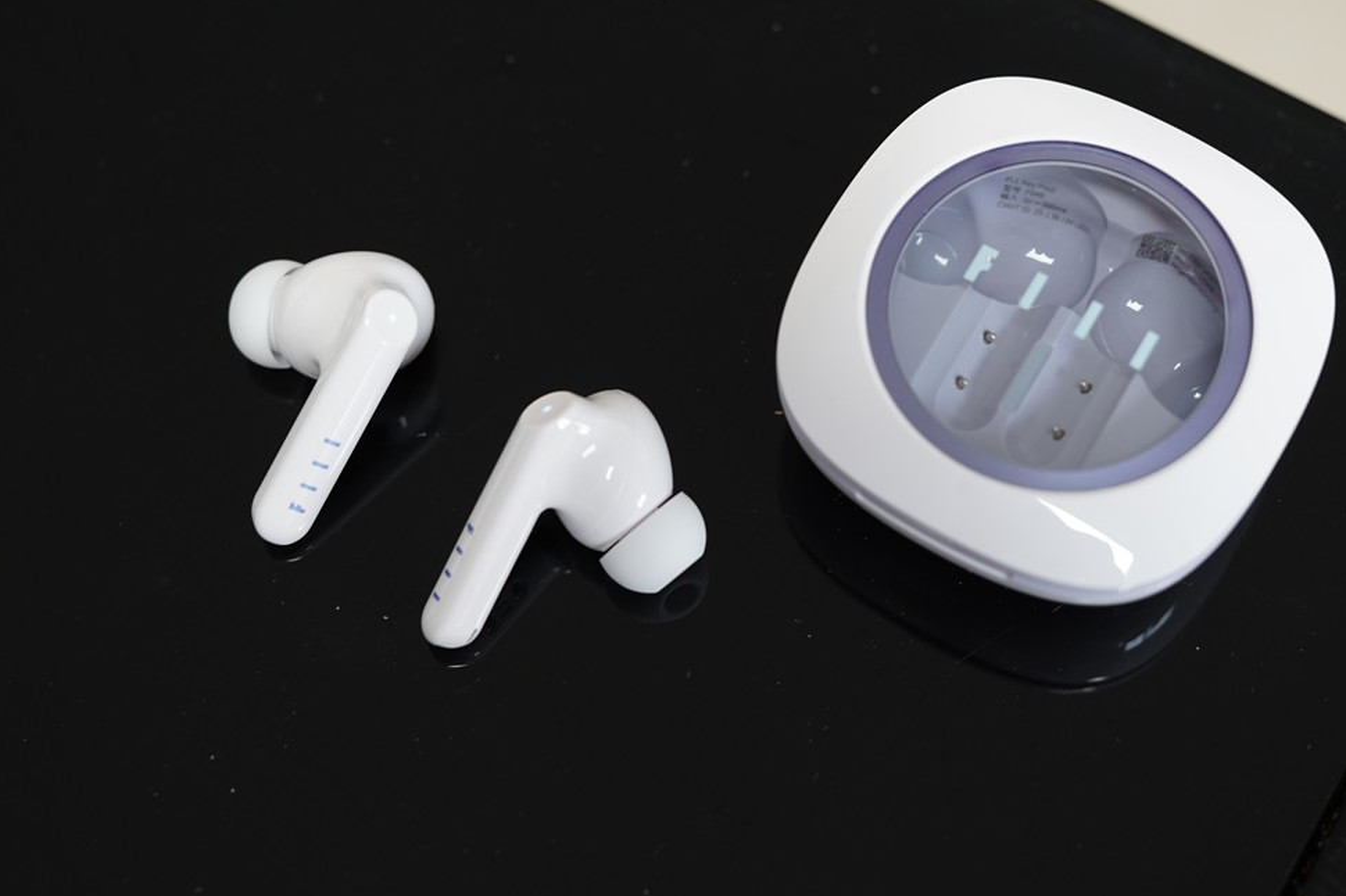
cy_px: 321
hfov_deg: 30.5
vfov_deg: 20.5
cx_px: 719
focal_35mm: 66
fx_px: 2467
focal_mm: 50
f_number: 3.5
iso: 800
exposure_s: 1/40
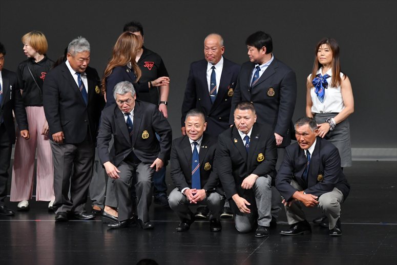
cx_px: 198
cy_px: 132
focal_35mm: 255
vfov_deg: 5.4
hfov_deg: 8.1
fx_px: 2811
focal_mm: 170
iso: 3200
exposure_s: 1/400
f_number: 5.6
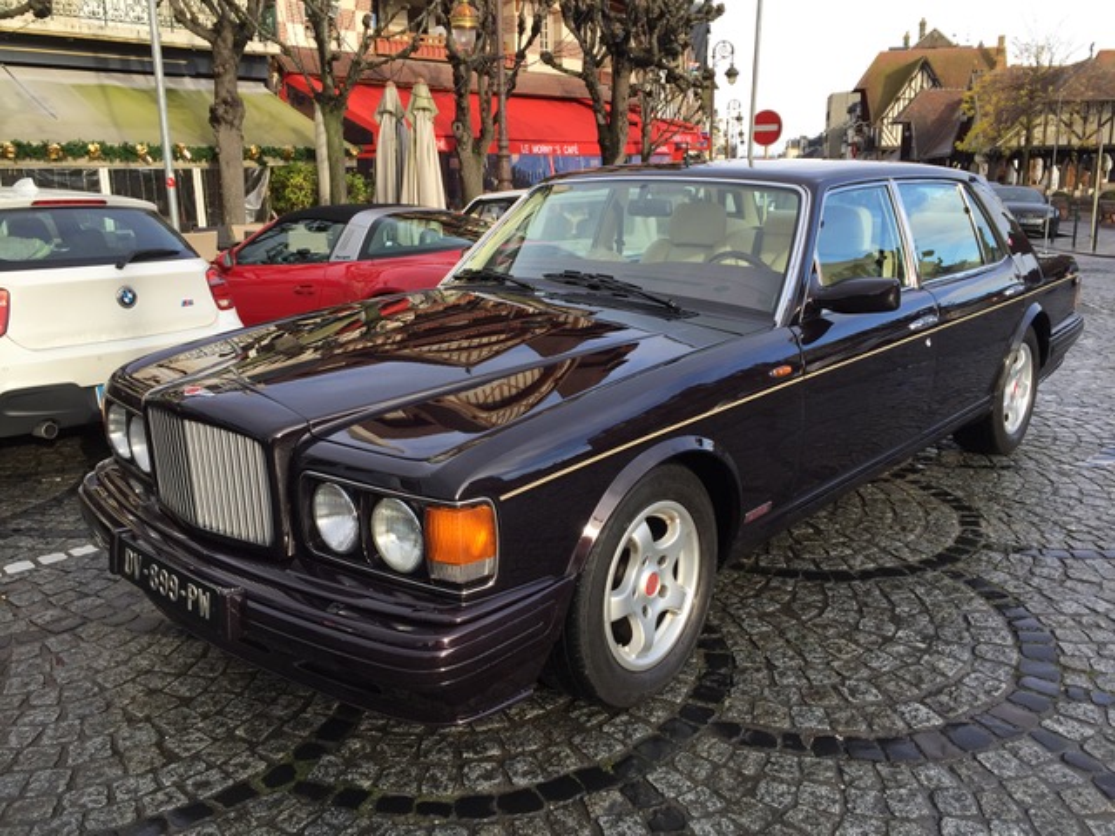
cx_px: 558
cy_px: 418
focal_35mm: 29
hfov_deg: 61.7
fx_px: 934
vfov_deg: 48.2
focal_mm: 4.15
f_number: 2.2
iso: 32
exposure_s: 1/377
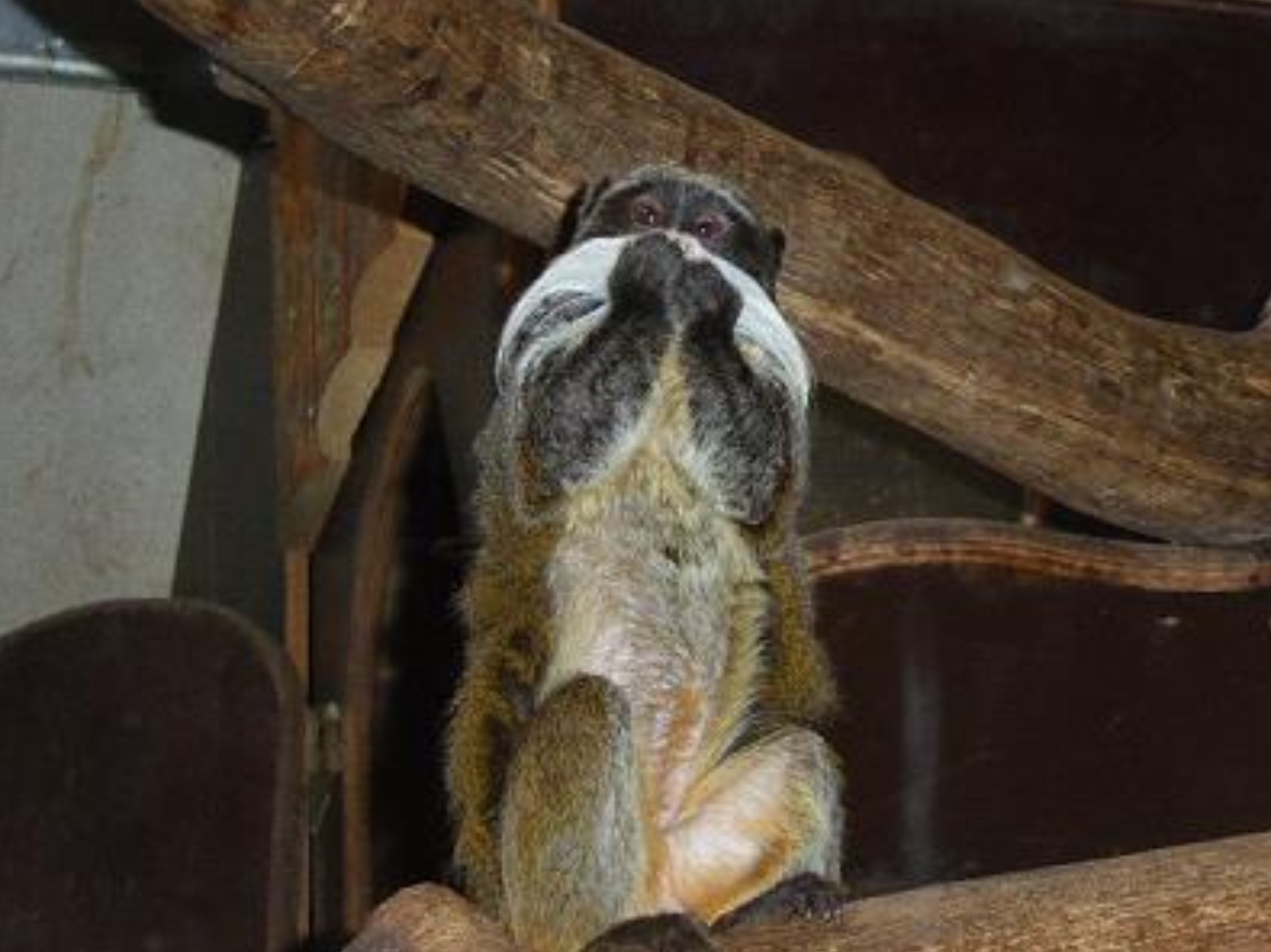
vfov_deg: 9.8
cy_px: 479
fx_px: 5579
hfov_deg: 13.0
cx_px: 631
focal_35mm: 152
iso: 800
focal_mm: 24.2
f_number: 5.3
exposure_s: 1/60
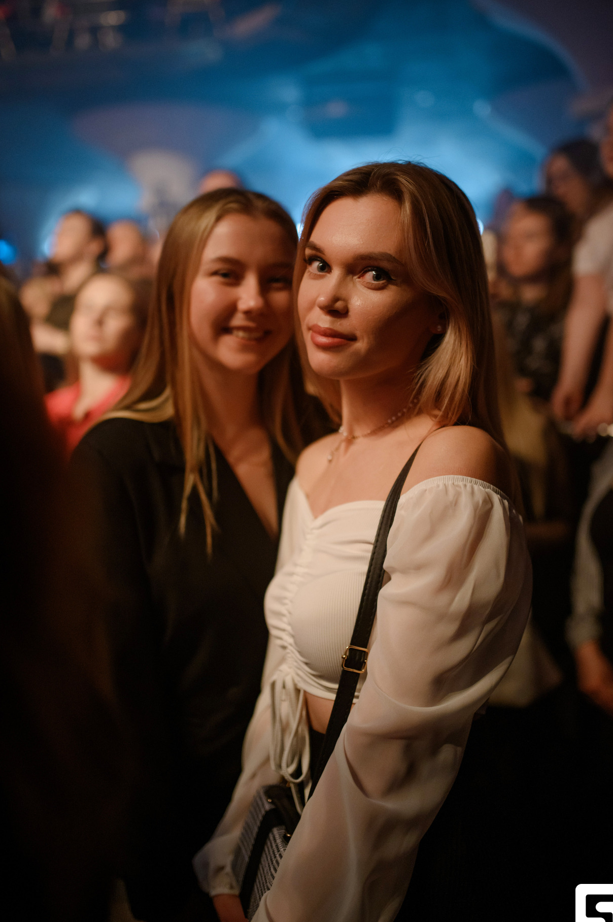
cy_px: 459
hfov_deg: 35.9
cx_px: 311
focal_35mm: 37
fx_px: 946
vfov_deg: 51.9
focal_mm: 35
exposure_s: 1/100
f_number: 1.4
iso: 2800
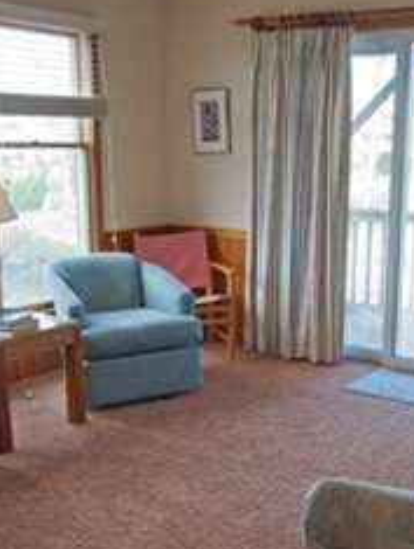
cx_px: 260
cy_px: 339
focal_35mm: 47
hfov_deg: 30.8
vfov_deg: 40.1
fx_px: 747
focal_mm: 10
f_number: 4.5
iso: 100
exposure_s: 1/80
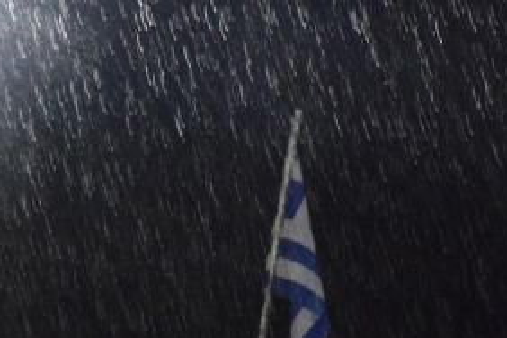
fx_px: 11970
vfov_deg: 1.6
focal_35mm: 850
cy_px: 139
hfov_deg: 2.4
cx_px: 201
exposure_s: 1/60
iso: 10000
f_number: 5.6
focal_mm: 250
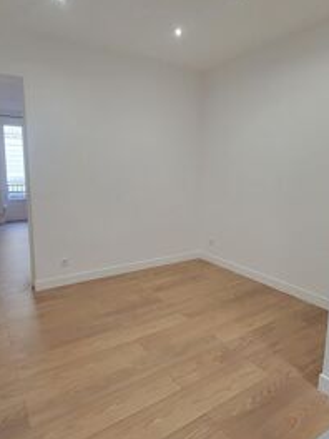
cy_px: 214
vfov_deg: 79.0
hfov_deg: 63.4
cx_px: 156
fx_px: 266
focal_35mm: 21
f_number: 2.2
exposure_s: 1/50
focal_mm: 2.2
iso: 125
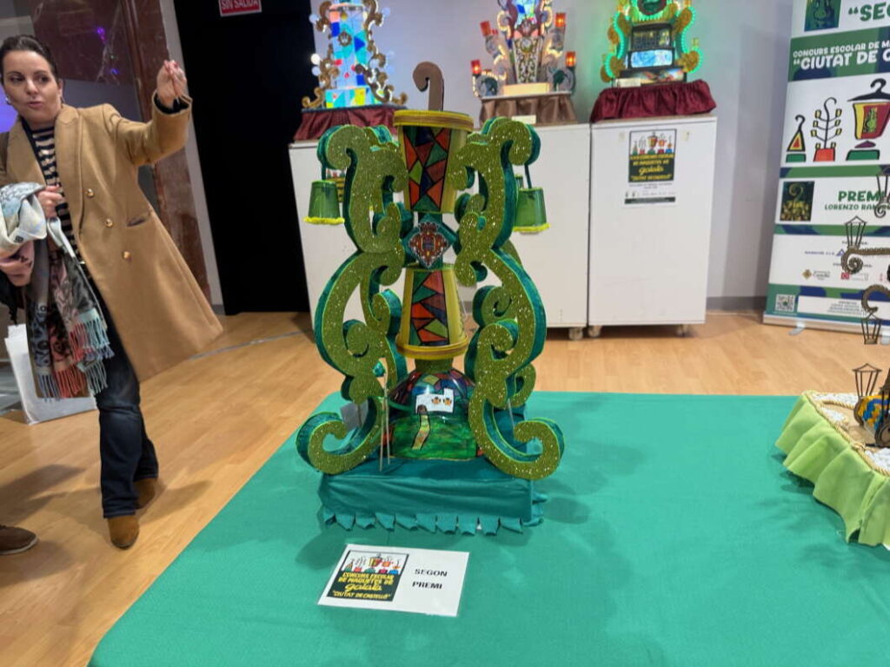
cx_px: 445
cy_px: 334
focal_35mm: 24
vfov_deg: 56.8
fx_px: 617
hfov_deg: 71.6
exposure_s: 1/100
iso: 125
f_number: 1.78
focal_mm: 6.76
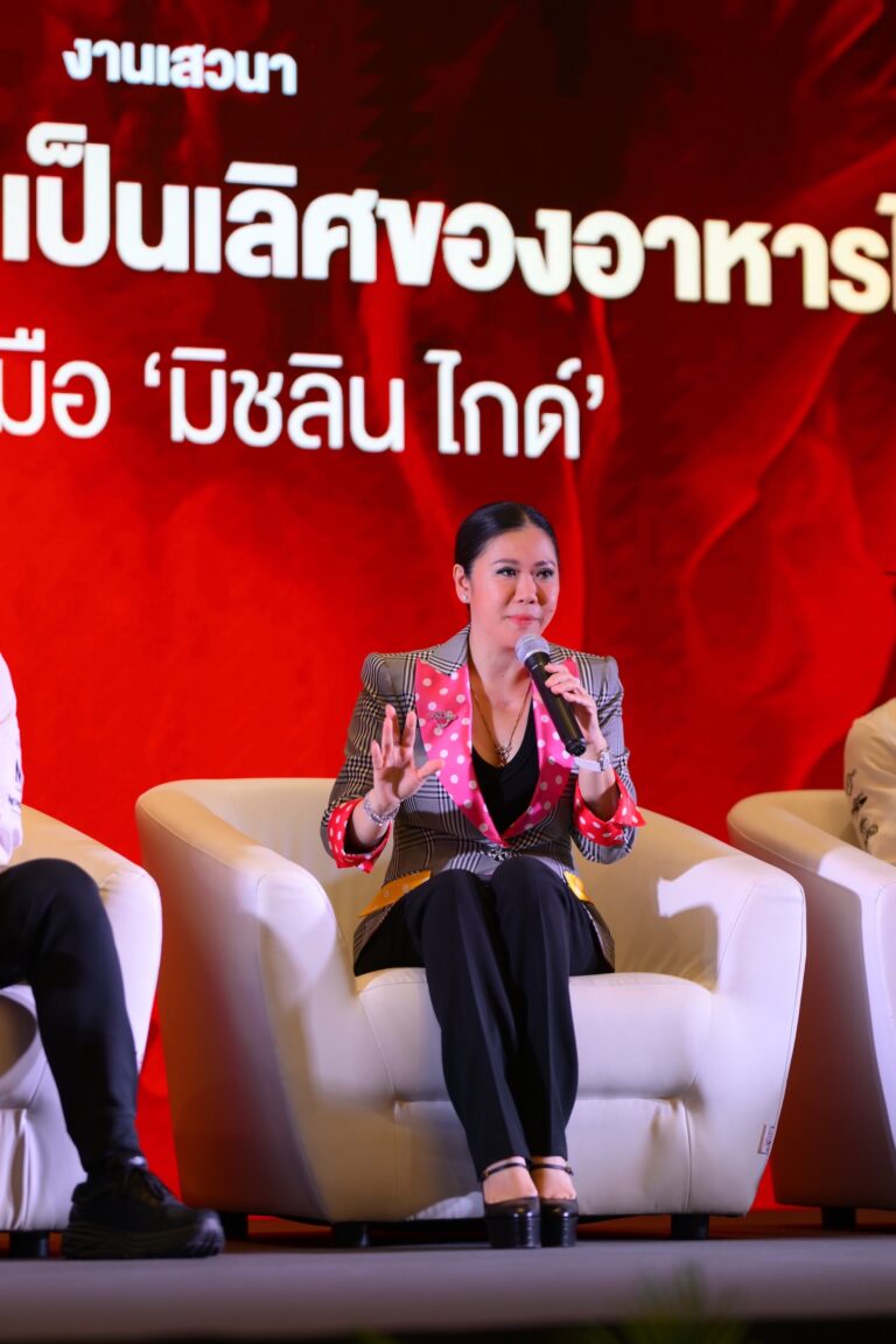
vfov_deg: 15.2
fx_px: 5040
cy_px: 672
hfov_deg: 10.2
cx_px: 448
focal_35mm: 135
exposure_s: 1/250
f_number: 1.8
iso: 450
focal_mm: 135
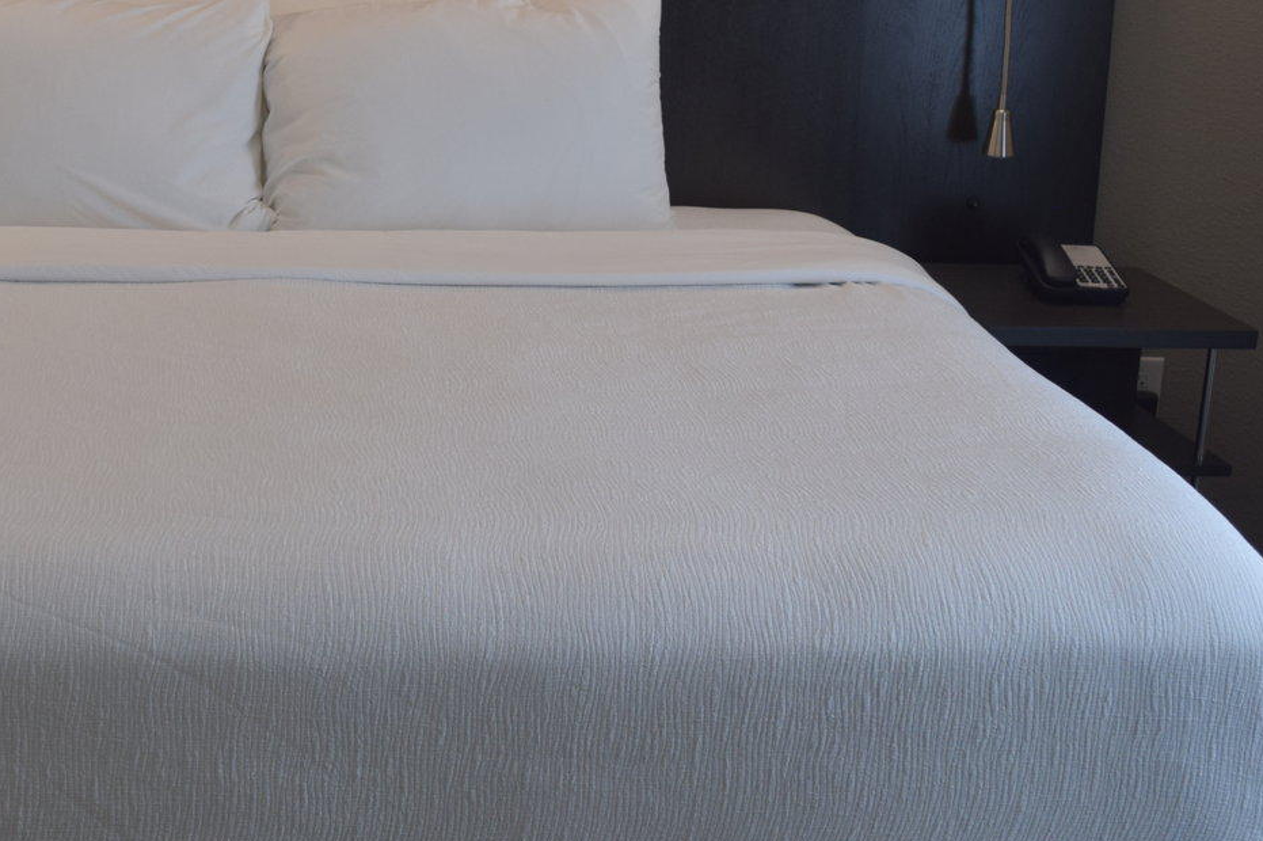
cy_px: 372
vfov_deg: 20.6
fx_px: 2315
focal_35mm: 66
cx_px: 357
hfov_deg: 30.1
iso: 400
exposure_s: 1/60
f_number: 4
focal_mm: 20
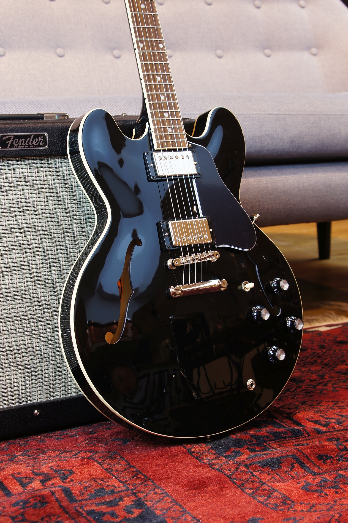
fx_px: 981
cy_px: 262
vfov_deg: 29.9
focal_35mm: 68
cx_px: 174
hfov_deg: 20.1
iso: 100
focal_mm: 45
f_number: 7.1
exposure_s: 1/2.5
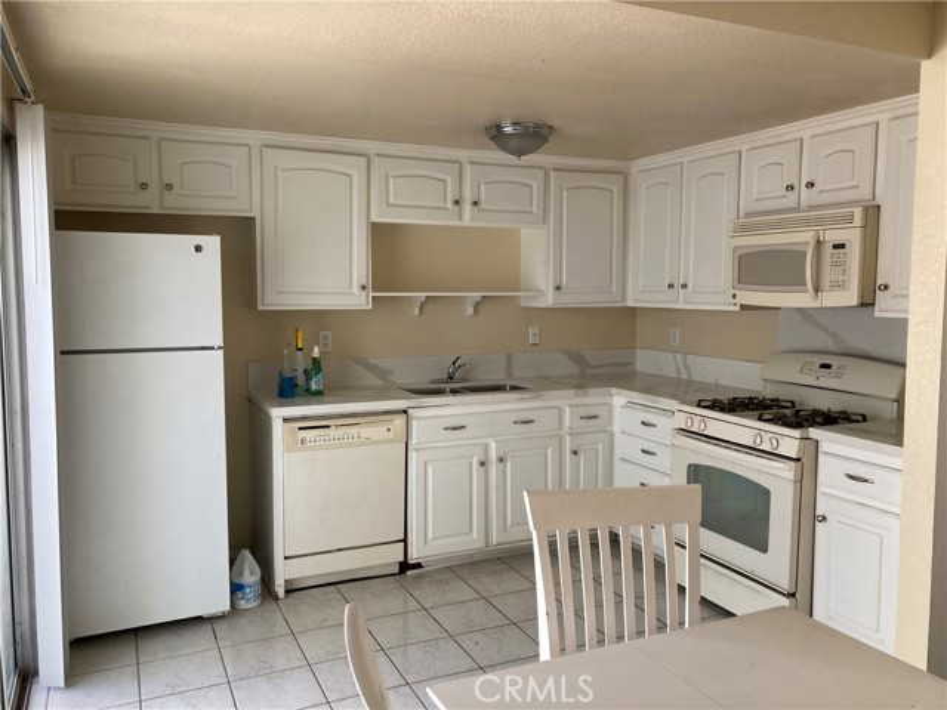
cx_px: 474
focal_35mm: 28
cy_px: 355
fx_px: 766
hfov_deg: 63.4
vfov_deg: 49.7
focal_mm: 3.99
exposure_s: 1/121
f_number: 1.8
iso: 80
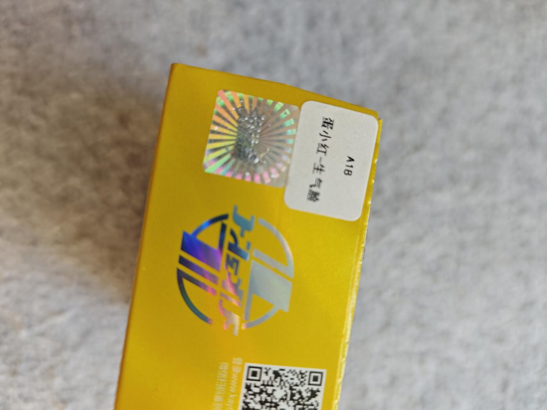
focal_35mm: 23
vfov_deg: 58.9
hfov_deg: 73.9
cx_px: 274
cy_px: 205
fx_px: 363
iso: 80
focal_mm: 6.55
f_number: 1.6
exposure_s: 1/100
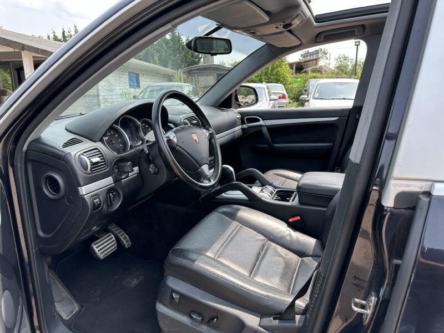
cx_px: 222
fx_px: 308
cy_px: 166
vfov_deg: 56.8
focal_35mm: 24
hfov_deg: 71.6
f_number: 1.78
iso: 80
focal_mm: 6.86
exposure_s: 1/980
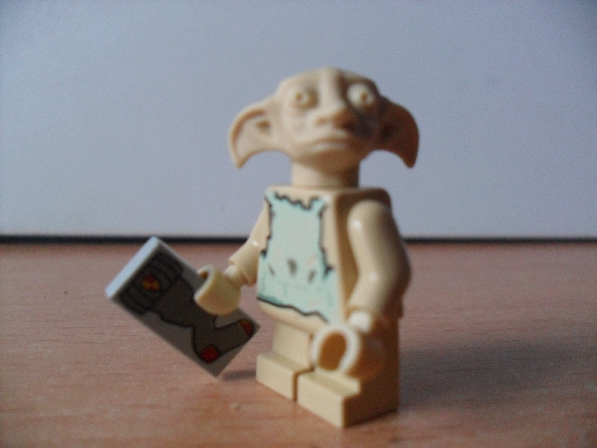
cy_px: 224
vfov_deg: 40.7
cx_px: 298
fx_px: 604
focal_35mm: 35
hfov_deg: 52.6
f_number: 3
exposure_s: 1/15
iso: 320
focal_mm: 6.3
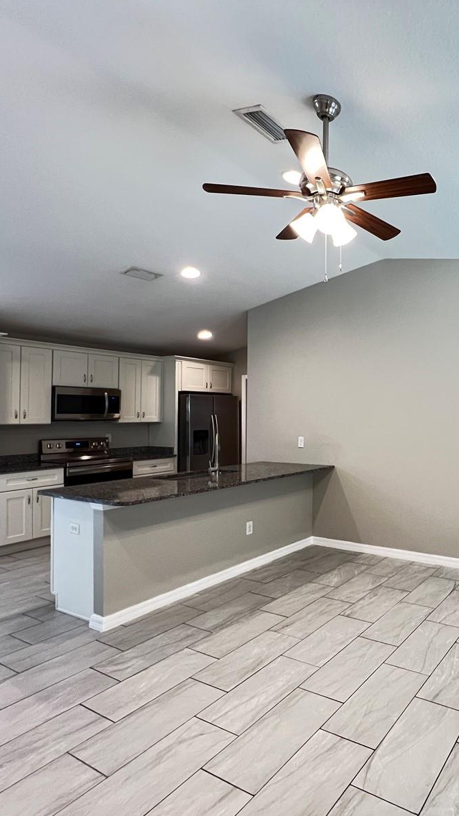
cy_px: 409
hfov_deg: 51.5
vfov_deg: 89.6
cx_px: 412
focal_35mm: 19
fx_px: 411
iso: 400
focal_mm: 1.57
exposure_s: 1/60
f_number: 1.8
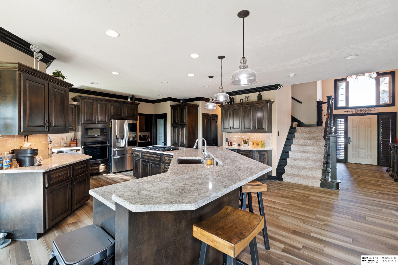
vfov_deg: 73.8
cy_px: 132
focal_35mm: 16
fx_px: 177
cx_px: 199
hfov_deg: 96.7
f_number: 9
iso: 400
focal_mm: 16
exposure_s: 1/3
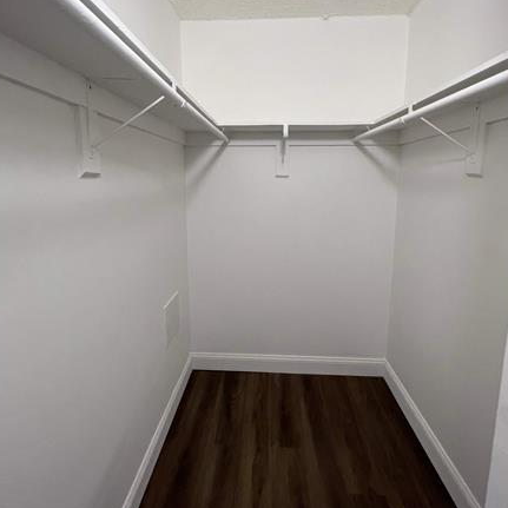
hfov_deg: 87.4
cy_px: 216
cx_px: 255
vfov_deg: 86.8
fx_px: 266
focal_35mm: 16
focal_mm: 1.57
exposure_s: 1/120
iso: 200
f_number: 1.8
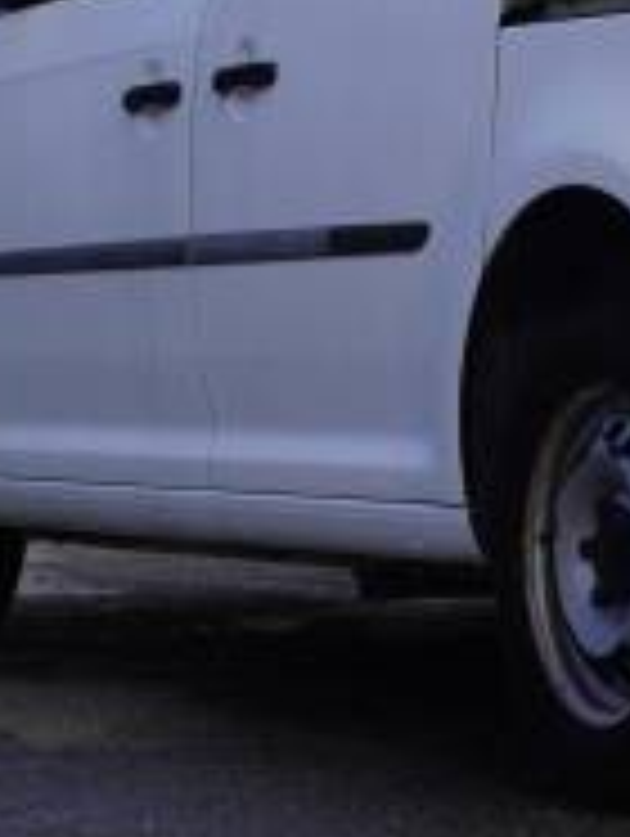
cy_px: 72
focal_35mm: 218
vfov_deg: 9.0
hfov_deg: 6.7
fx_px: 5278
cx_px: 963
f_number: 5.6
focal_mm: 44
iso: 100
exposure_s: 1/90
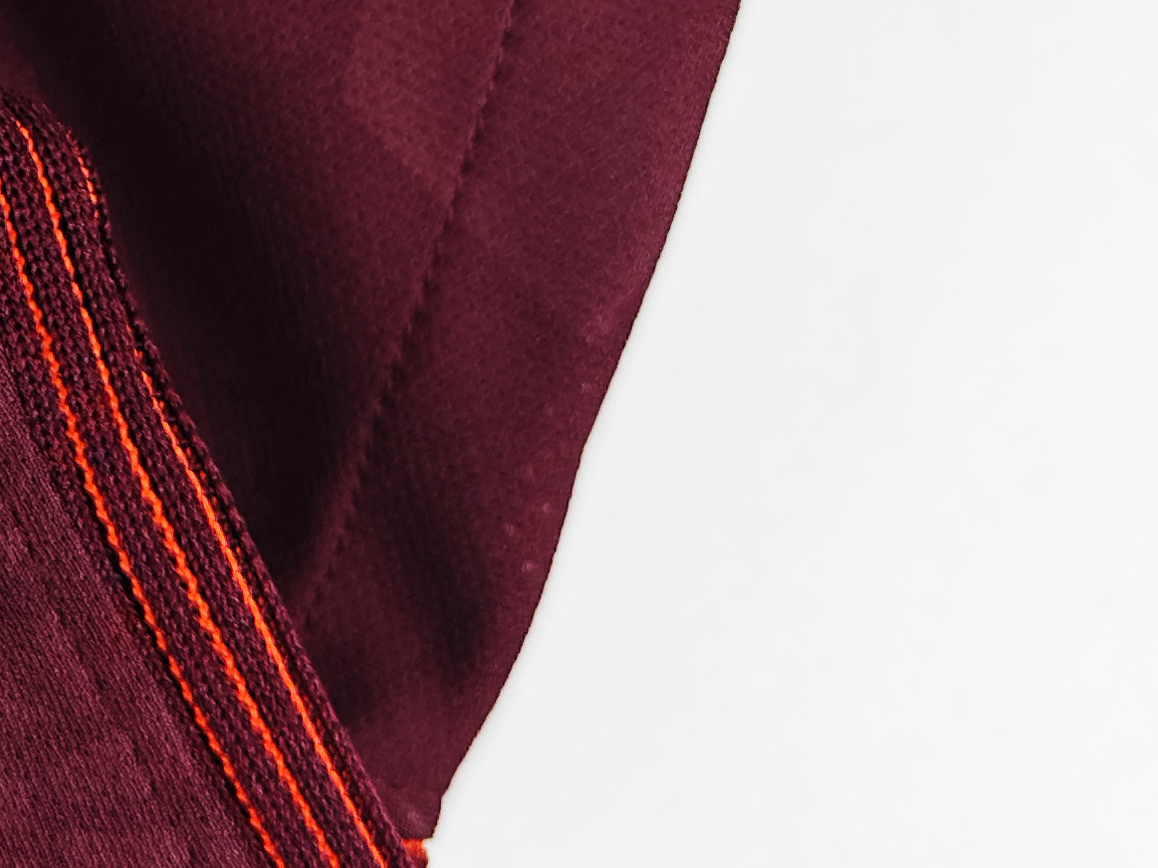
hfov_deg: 22.5
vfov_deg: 17.5
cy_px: -139
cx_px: -178
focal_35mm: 81
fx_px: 2709
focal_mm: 8.67
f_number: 1.75
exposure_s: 1/1403
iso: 101
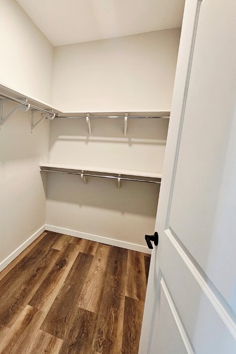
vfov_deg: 86.9
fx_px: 187
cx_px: 41
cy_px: 175
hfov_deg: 58.6
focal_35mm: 19
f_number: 2.2
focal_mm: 2.2
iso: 200
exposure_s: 1/60.2
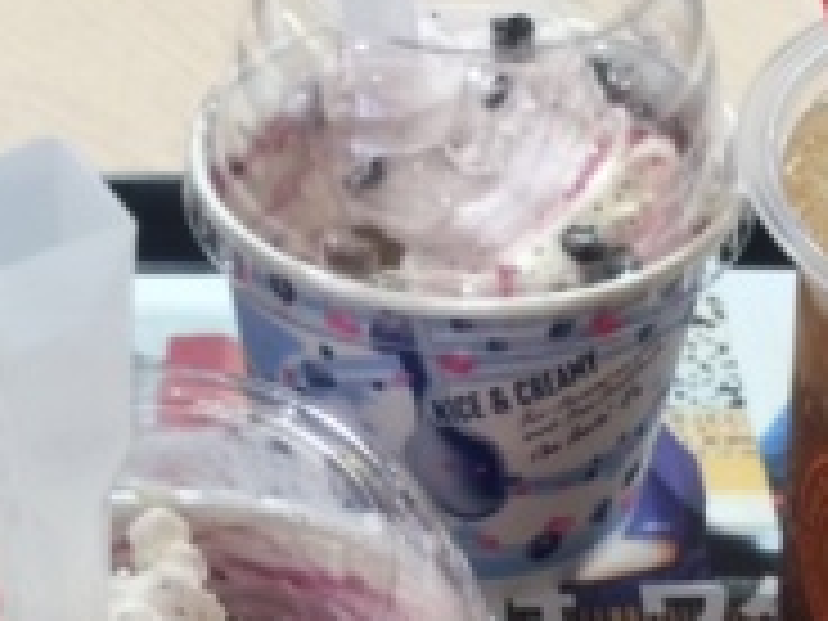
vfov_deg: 18.4
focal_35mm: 79
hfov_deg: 24.7
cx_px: 369
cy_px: 524
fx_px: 1890
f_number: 2.2
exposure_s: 1/30
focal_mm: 4.15
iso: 40
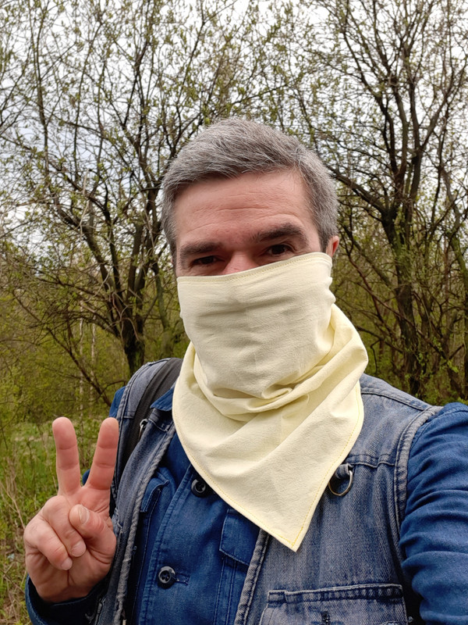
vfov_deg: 58.4
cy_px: 312
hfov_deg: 45.4
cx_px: 234
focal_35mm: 31
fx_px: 559
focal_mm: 3.75
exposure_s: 1/429
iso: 40
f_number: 2
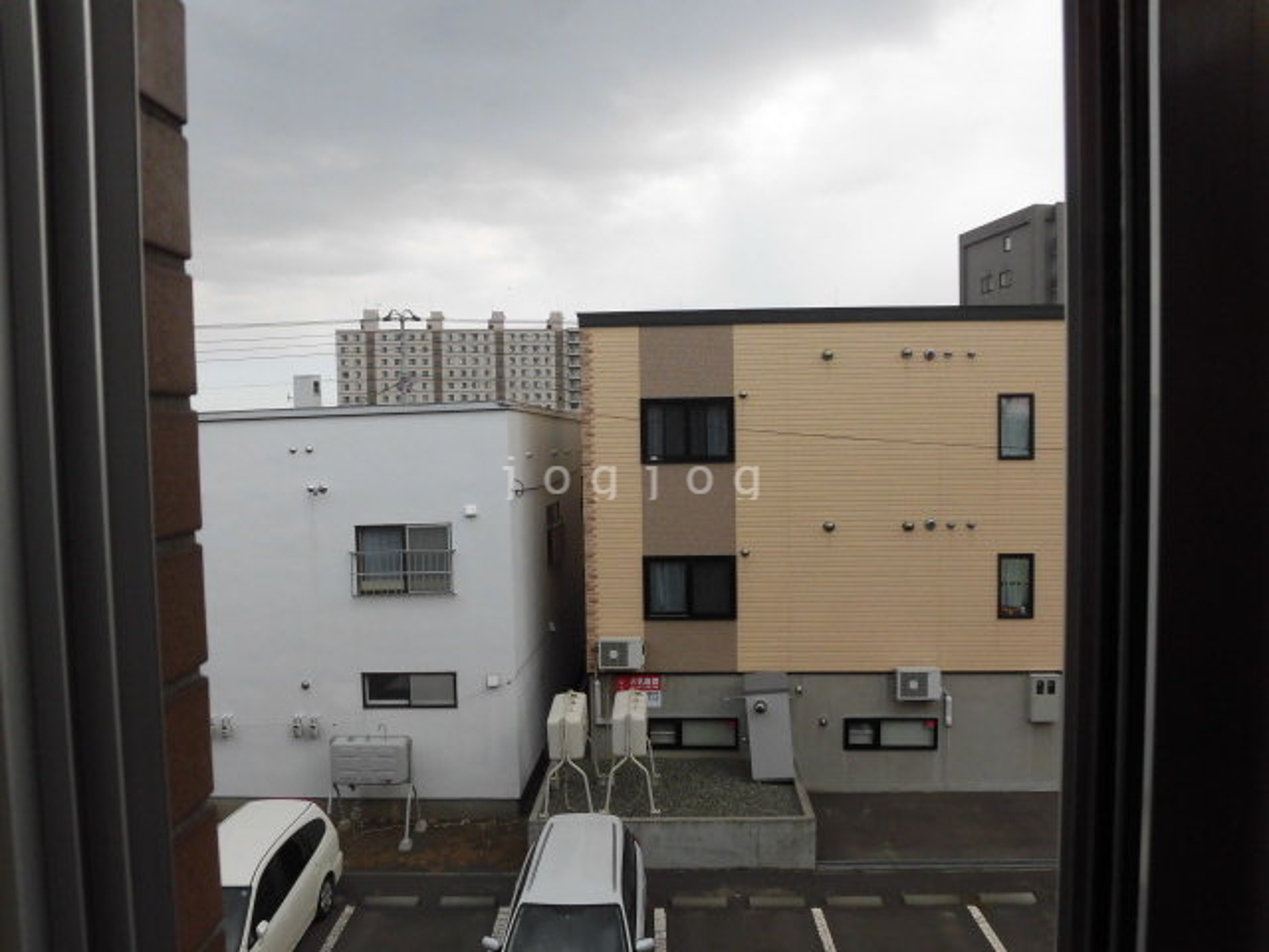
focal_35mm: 24
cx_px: 634
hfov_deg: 71.6
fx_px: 880
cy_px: 476
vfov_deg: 56.8
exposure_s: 1/1000
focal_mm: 4.3
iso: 100
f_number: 3.1
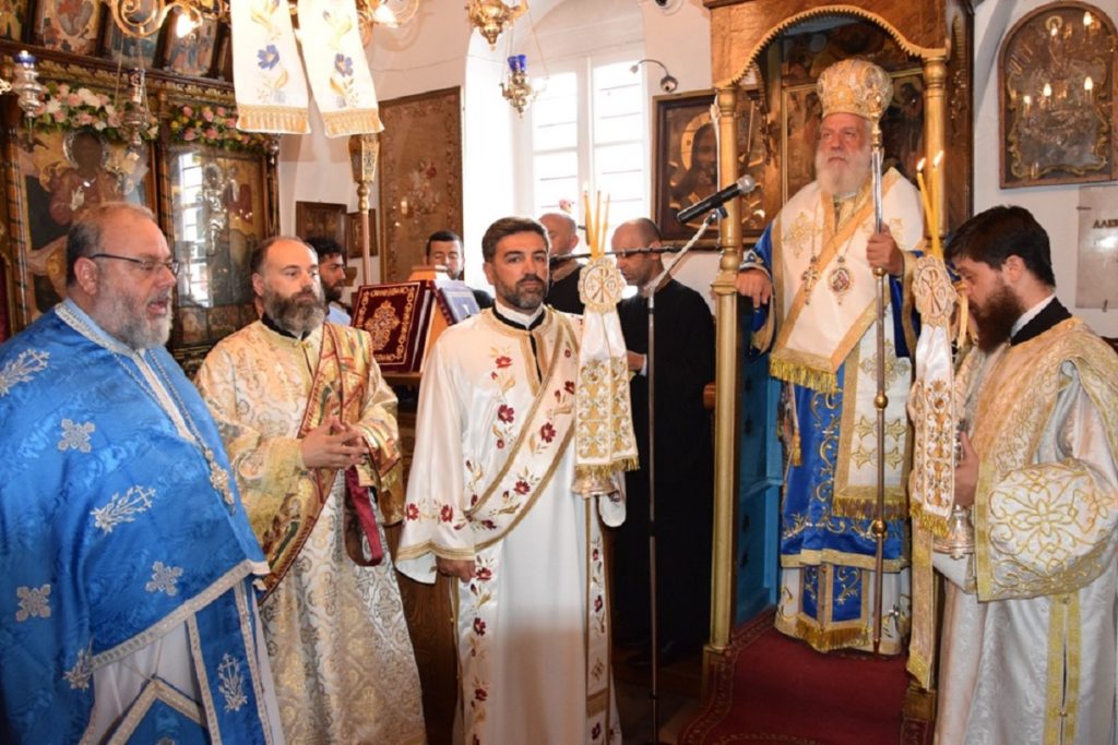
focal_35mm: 52
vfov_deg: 25.8
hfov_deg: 37.8
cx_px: 559
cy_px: 372
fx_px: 1631
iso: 2500
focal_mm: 35
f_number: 7.1
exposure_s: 1/125
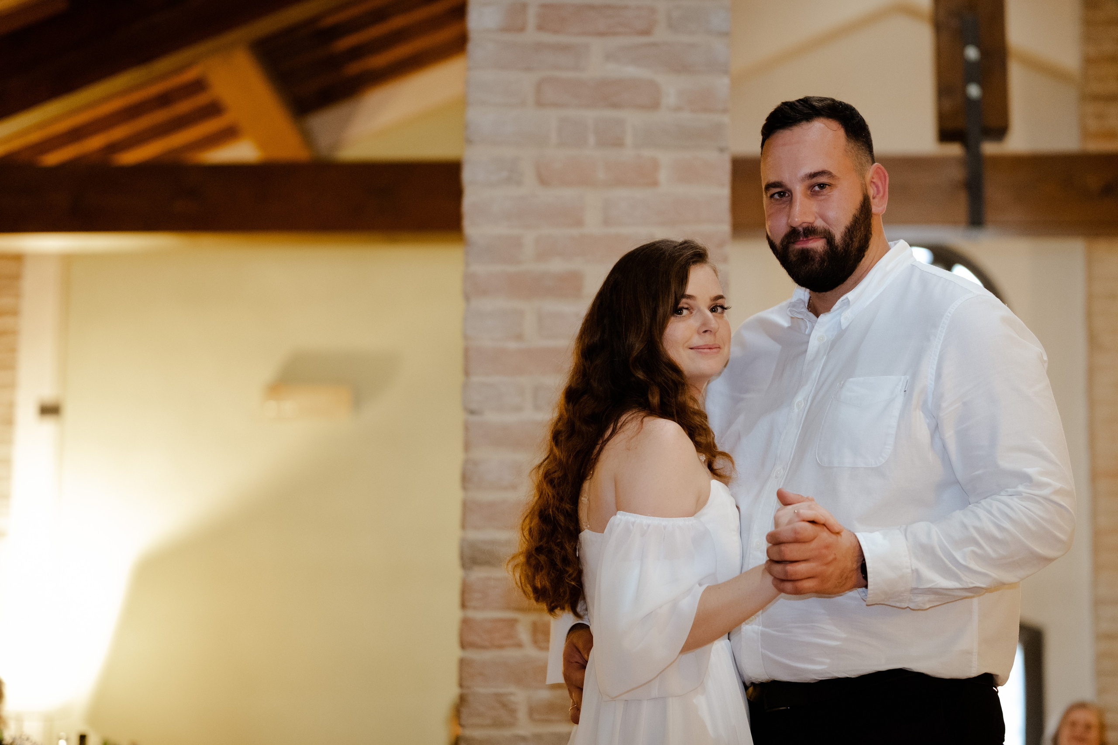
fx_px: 2609
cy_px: 372
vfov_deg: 16.3
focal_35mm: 84
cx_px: 559
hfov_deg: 24.2
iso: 2500
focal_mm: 56
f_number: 1.4
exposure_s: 1/180
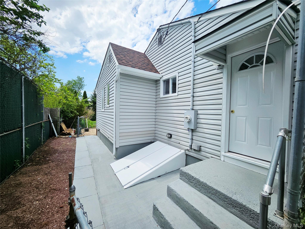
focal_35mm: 13
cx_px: 152
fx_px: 115
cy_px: 114
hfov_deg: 106.2
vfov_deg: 89.9
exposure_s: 1/1667
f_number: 2.2
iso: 32
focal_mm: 1.7
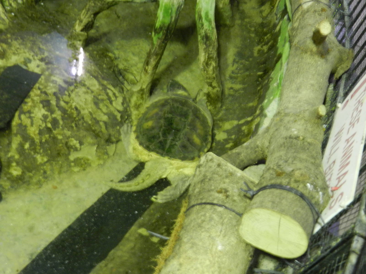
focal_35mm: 38
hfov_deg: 49.0
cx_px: 183
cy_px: 137
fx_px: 402
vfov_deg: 37.7
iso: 400
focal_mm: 6.7
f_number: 4
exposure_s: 1/2.5
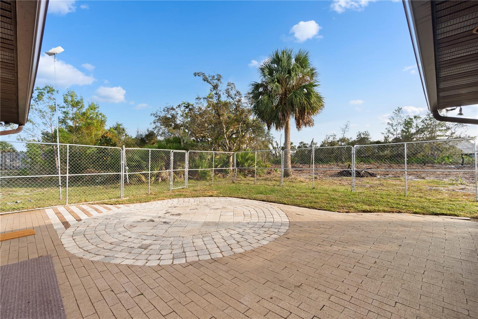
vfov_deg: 77.3
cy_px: 160
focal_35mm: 15
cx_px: 239
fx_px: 199
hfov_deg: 100.4
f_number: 8
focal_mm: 10
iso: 100
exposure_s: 1/30
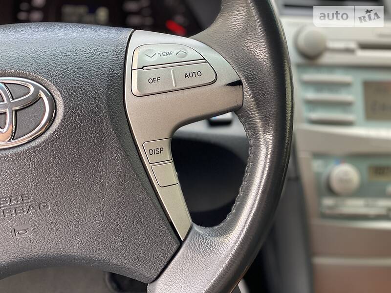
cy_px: 146
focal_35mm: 52
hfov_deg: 36.8
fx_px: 587
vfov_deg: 28.0
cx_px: 196
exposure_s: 1/122
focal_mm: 6
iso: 100
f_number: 2
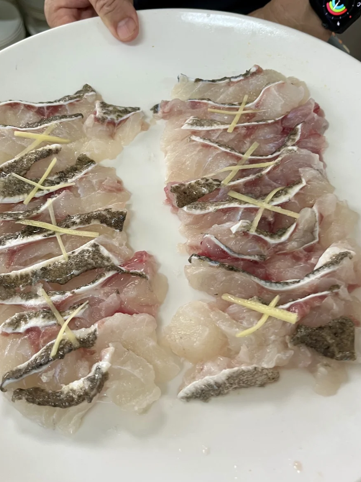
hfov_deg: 44.1
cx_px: 160
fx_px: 445
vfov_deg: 56.8
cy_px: 229
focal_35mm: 32
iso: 100
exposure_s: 1/60
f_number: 1.6
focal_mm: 5.1
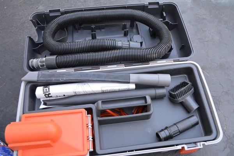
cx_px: 117
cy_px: 78
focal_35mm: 33
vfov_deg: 40.0
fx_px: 214
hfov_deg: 57.2
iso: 400
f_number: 5.6
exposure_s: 1/125
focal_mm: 22
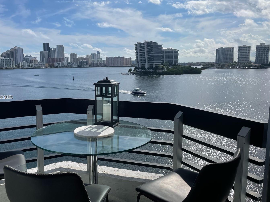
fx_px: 242
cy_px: 98
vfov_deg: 45.4
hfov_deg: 57.9
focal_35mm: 31
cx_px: 109
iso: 32
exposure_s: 1/10753
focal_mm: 4.2
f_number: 1.6
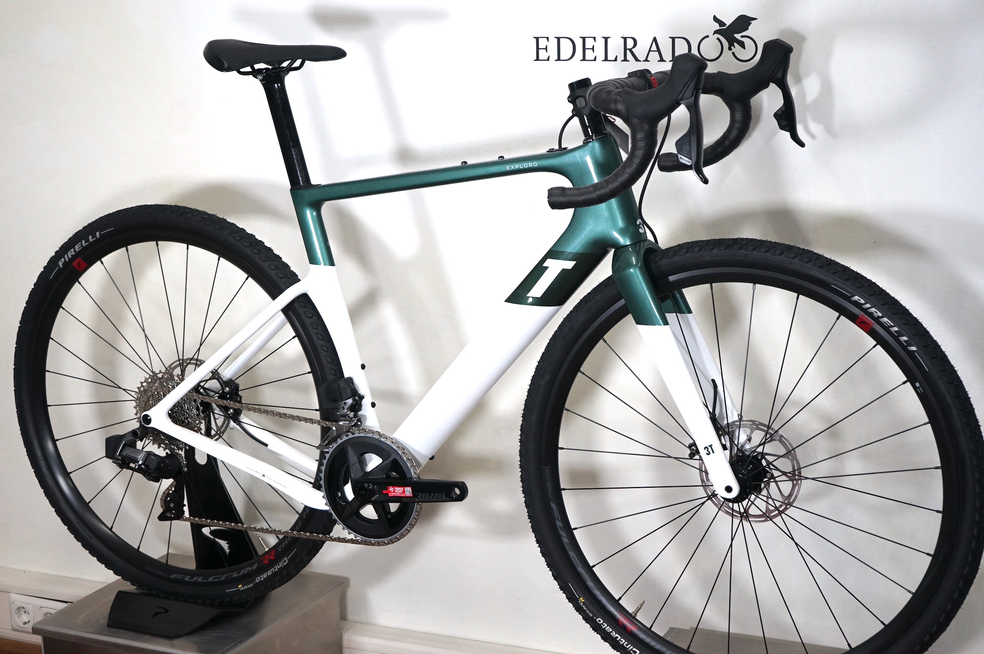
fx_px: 1638
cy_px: 327
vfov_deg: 22.6
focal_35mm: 60
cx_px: 492
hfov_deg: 33.4
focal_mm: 60
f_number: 5
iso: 1000
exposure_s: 1/160
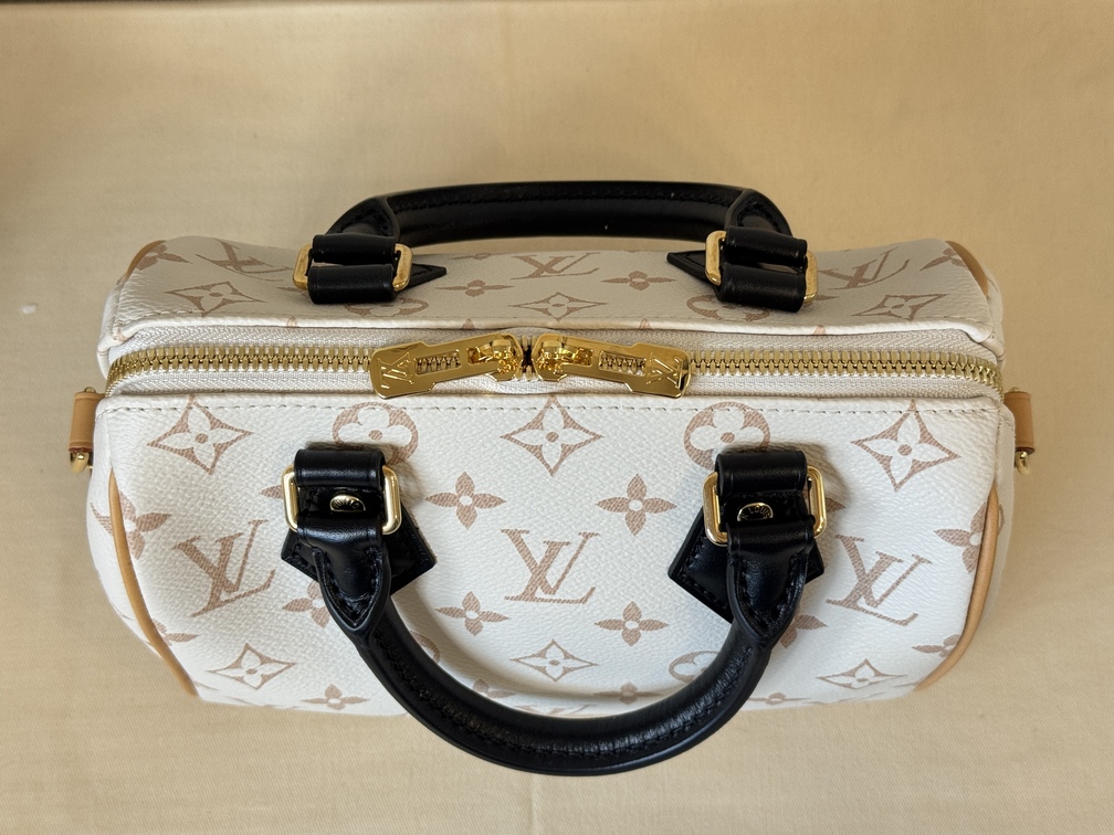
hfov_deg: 39.7
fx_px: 1545
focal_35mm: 48
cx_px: 557
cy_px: 418
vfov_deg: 30.3
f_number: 1.78
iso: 100
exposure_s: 1/50
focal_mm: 6.76
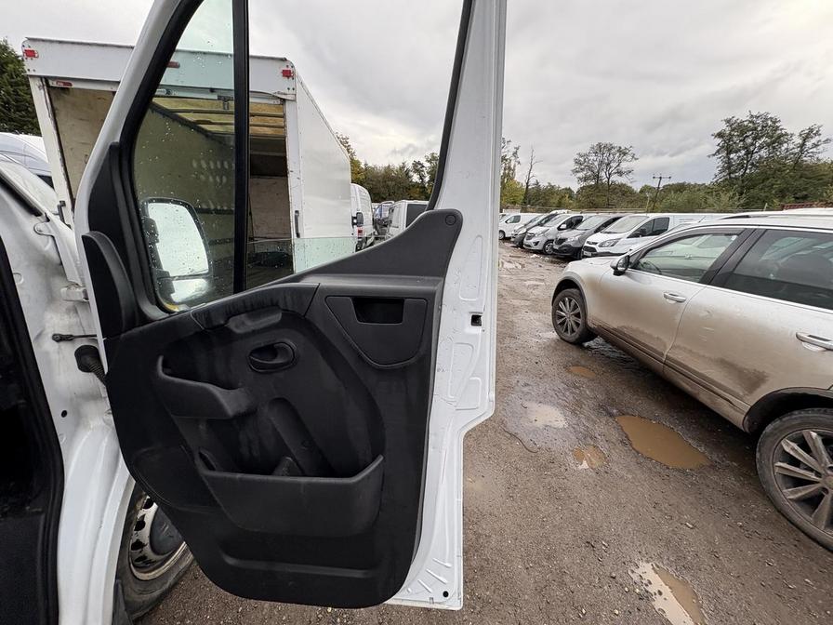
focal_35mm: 14
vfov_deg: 85.7
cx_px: 416
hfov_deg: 102.1
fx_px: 337
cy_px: 312
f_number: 2.2
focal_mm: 2.22
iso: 40
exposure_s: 1/383
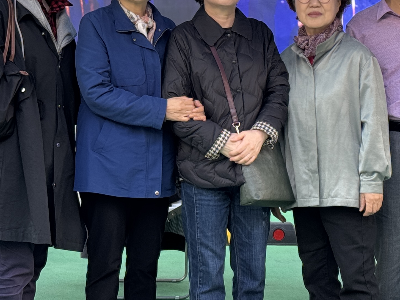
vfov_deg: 11.1
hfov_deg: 14.8
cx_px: 217
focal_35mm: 133
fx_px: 1537
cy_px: 34
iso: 64
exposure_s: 1/178
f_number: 1.78
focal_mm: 6.76
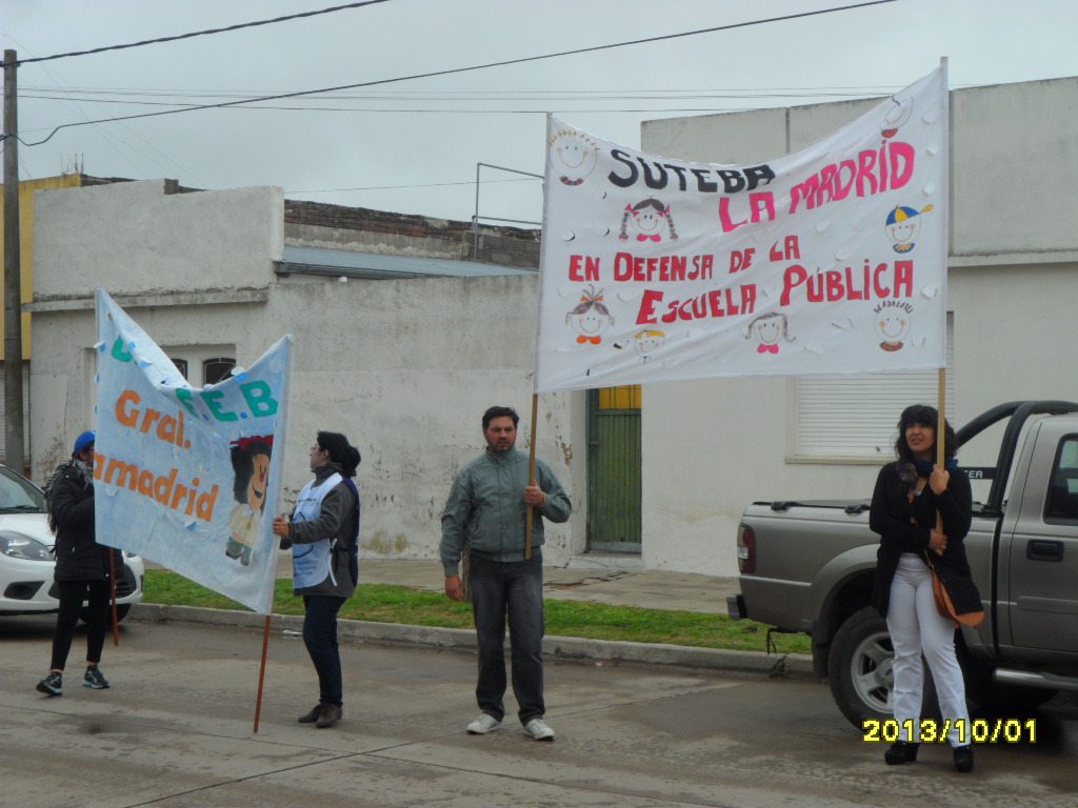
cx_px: 539
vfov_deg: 23.3
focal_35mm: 63
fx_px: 1962
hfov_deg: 30.7
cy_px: 404
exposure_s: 1/180
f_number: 5.6
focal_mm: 11.2
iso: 80
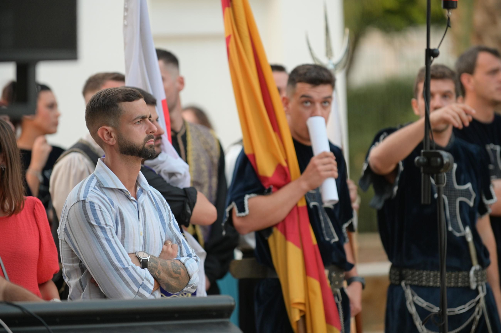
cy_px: 166
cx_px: 250
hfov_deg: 10.3
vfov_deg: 6.9
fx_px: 2782
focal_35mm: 200
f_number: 3.2
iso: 800
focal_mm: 200
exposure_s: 1/200
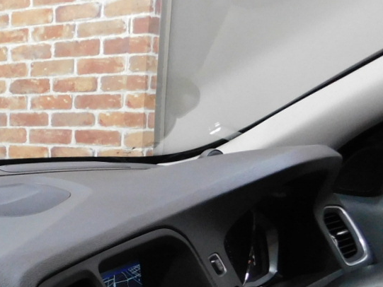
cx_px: -110
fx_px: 753
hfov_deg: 24.9
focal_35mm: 68
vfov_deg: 20.6
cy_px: 312
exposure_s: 1/25
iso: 400
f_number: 3
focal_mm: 4
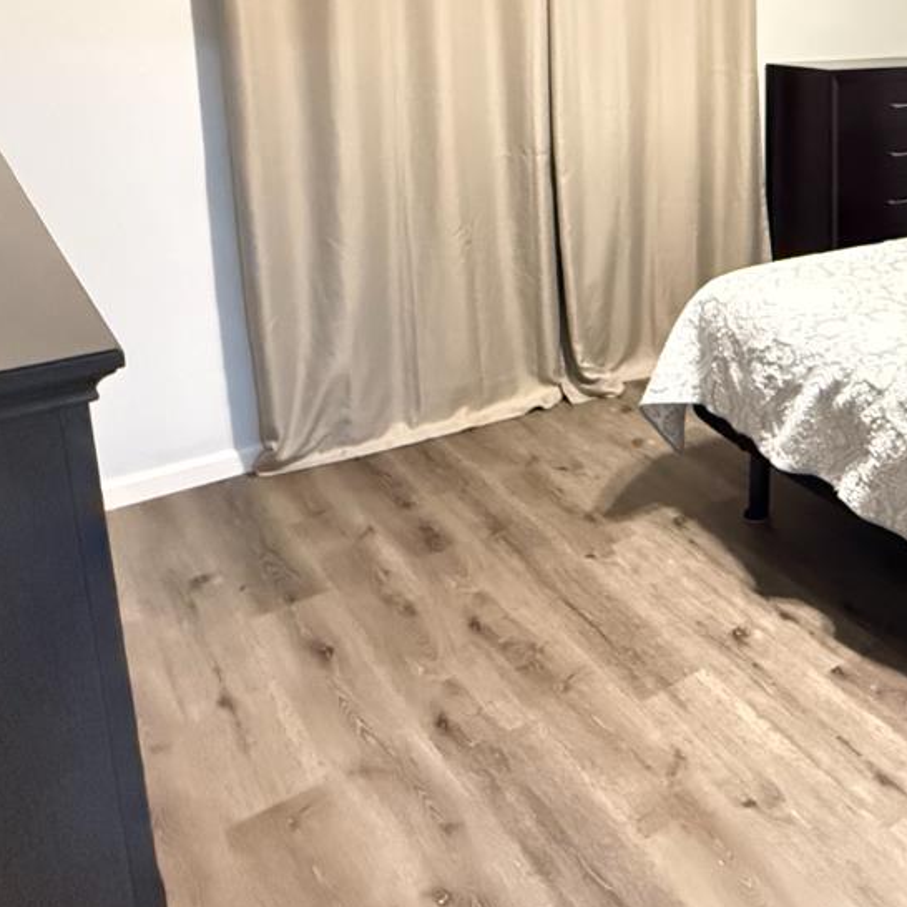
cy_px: 187
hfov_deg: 42.3
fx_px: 1008
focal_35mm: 34
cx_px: 894
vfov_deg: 46.0
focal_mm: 2.22
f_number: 2.2
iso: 1250
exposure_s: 1/40
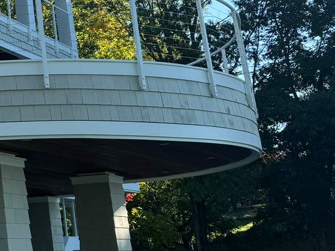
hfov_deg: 22.4
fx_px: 726
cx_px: -135
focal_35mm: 75
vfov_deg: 19.2
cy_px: 15
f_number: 1.78
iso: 80
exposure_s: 1/1637
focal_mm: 6.76
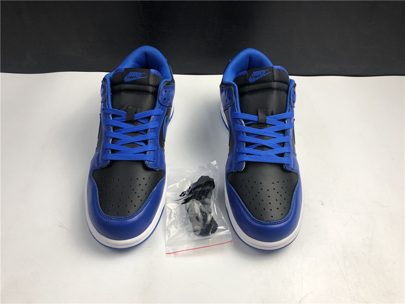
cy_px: 152
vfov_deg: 49.7
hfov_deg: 63.4
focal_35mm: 28
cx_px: 202
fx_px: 328
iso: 40
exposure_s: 1/100
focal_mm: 4
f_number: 1.8
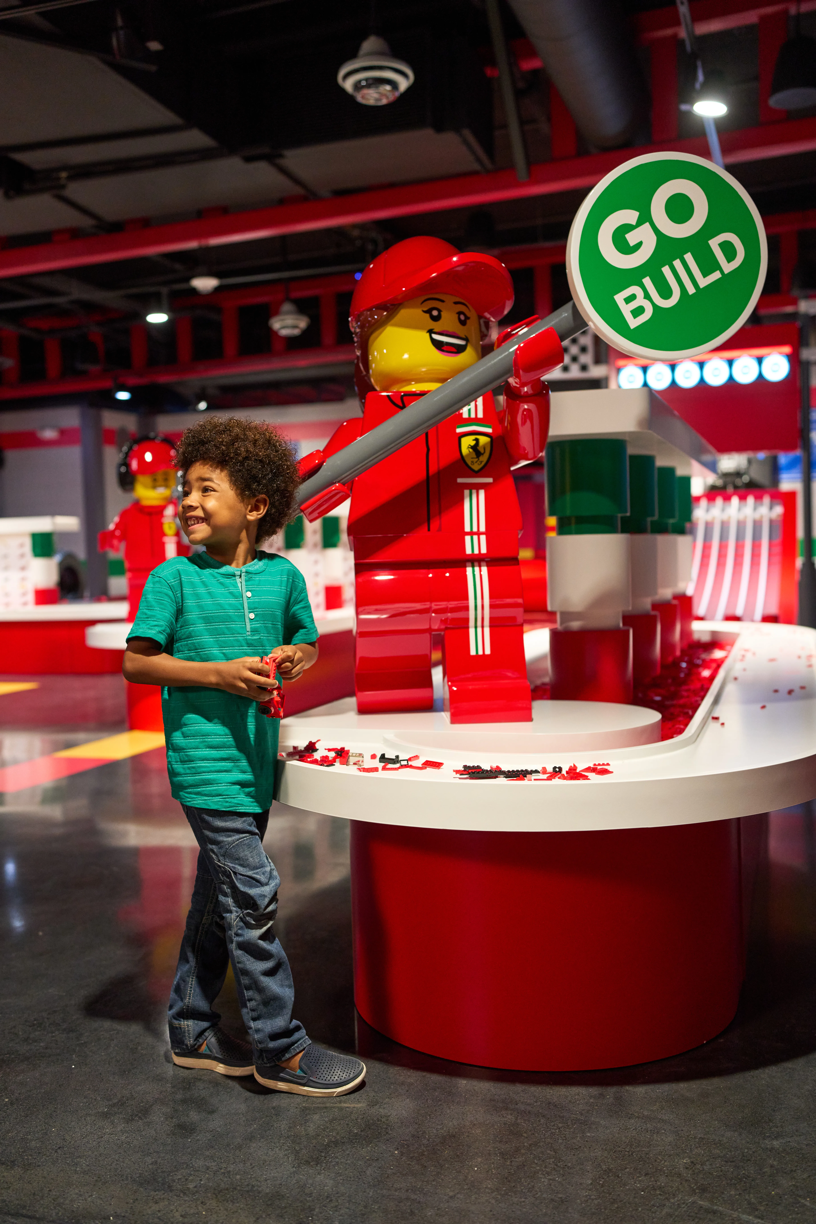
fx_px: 1190
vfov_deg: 54.4
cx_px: 408
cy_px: 612
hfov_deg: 37.9
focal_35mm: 35
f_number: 2.2
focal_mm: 35
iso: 1000
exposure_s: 1/200
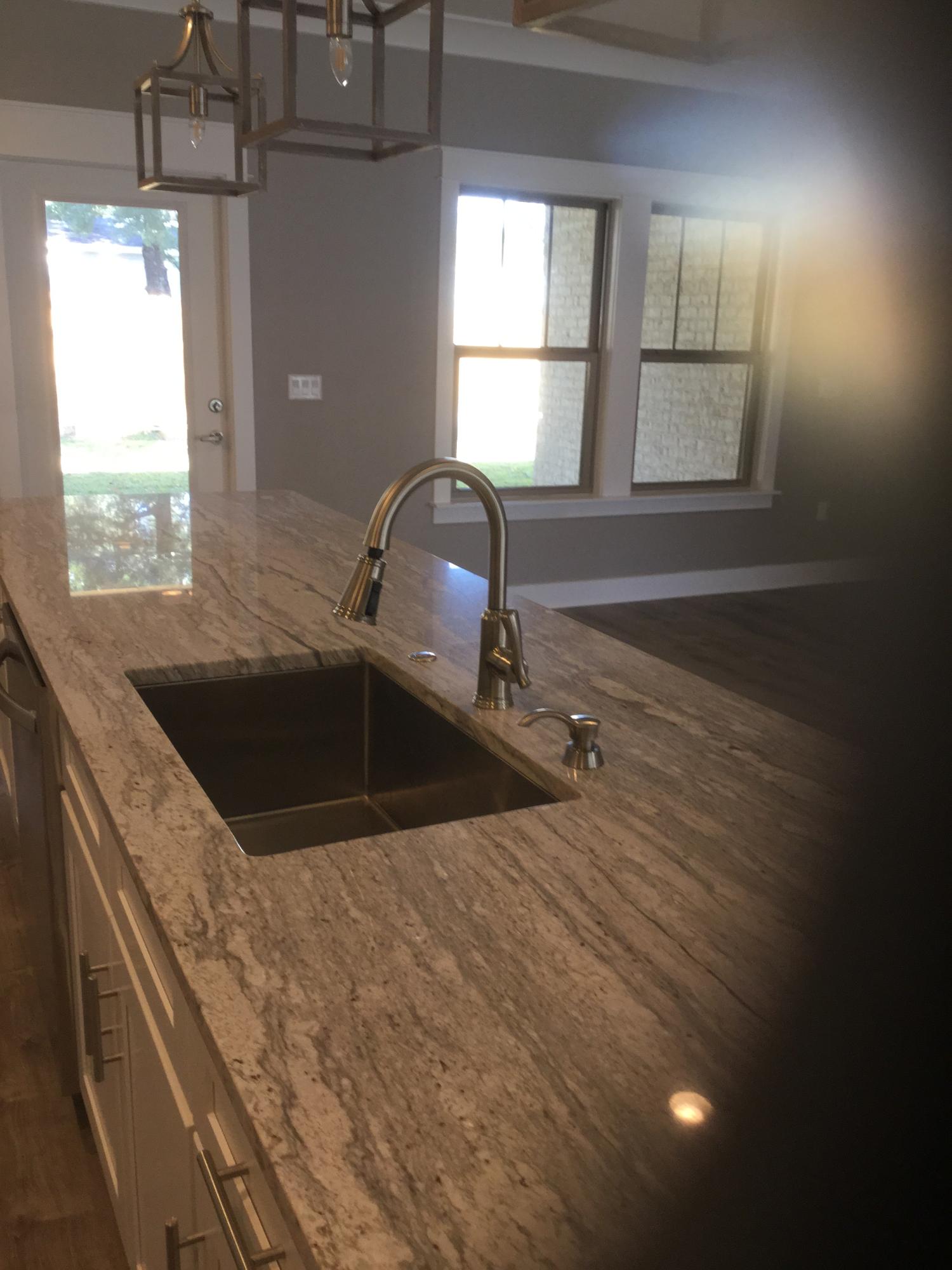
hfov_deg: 45.4
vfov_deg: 58.4
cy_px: 635
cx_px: 476
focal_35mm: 31
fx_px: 1137
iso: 64
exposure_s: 1/30
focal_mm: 3.3
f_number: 2.4
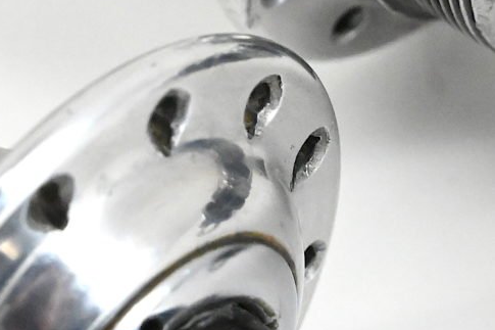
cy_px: 7
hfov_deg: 7.4
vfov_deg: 4.9
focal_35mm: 277
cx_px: 165
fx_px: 3807
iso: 12800
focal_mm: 70
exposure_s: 1/640
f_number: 13
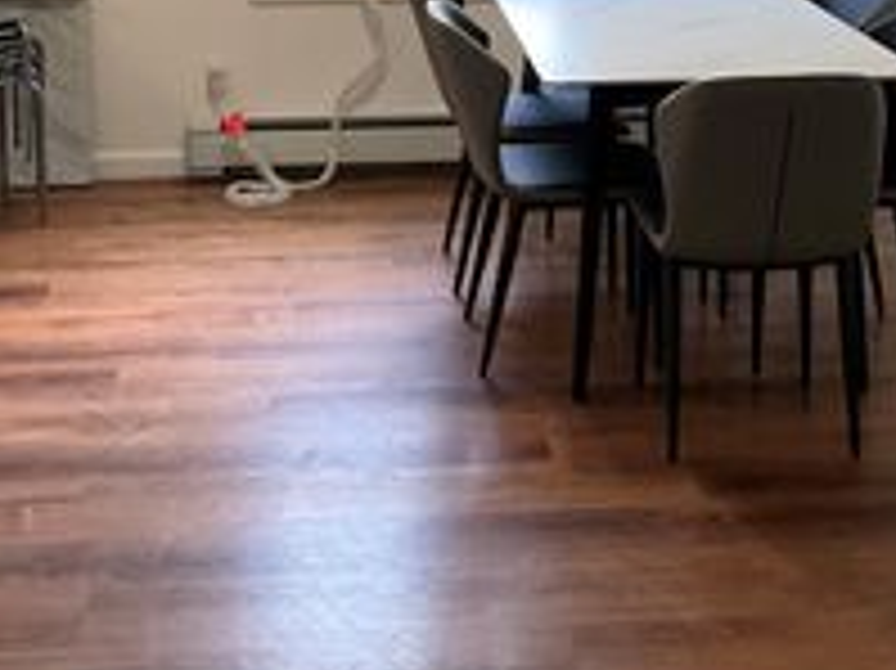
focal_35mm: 73
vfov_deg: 19.3
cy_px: -74
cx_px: 545
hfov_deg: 26.6
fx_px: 1888
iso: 80
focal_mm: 3
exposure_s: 1/60
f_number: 1.8
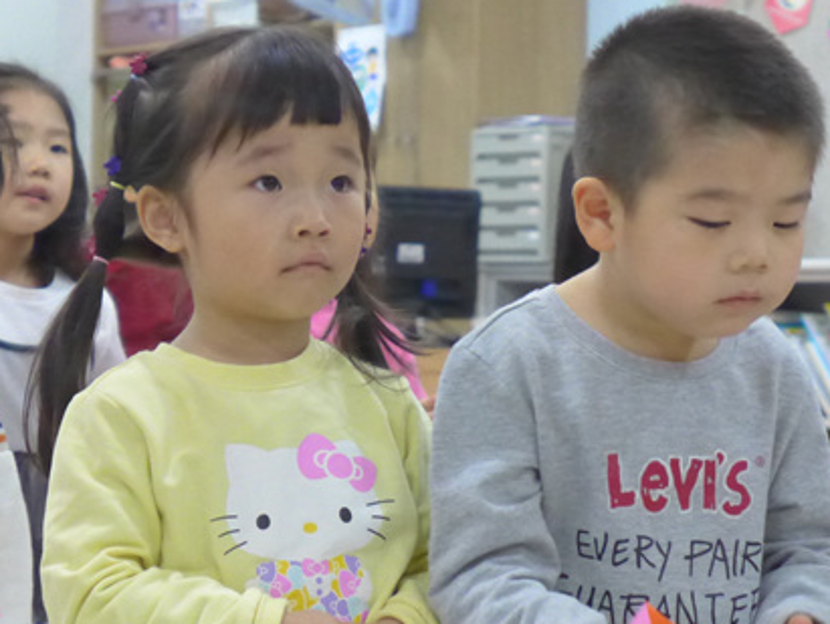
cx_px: 382
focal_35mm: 140
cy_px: 232
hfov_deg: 14.1
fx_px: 3360
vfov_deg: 10.6
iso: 1600
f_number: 2.3
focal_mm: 17.7
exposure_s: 1/400
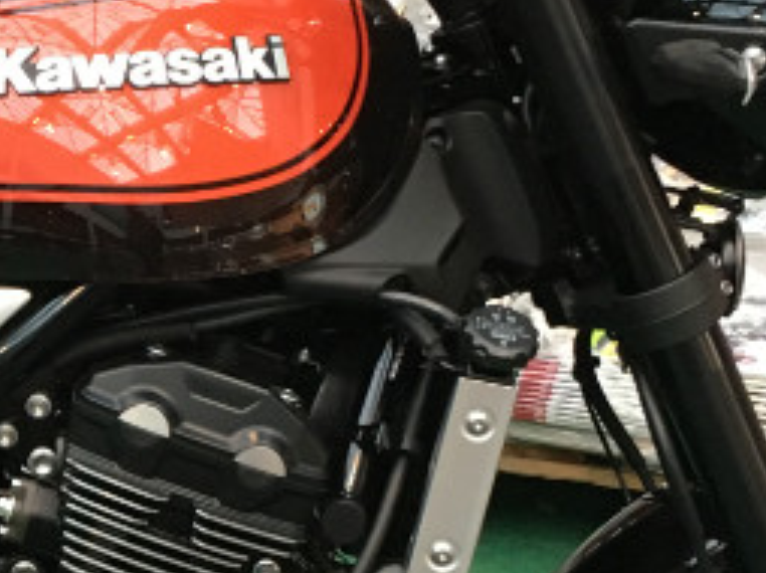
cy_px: 546
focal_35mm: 117
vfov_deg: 12.5
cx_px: -124
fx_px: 2587
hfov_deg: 16.2
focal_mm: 4.2
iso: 160
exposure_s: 1/33
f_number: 2.2
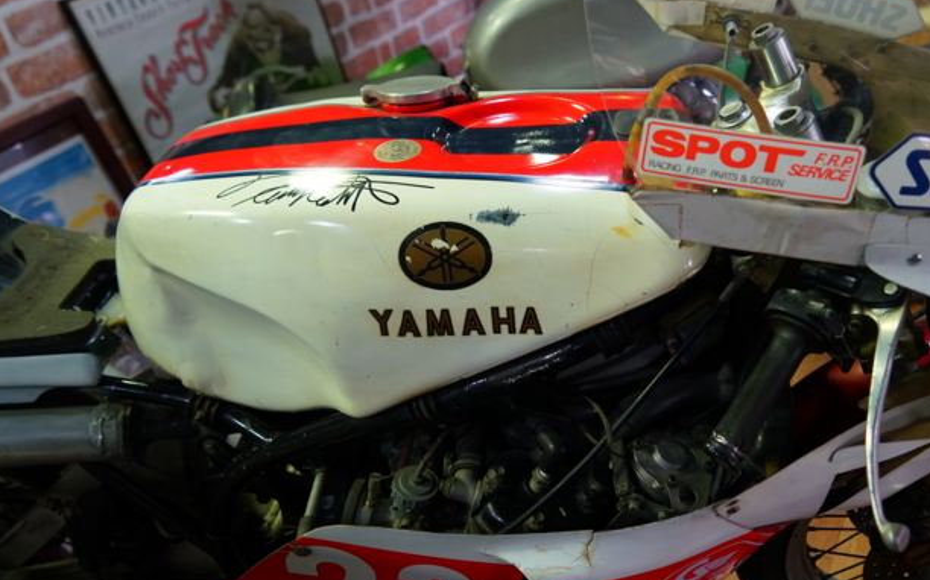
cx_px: 571
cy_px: 340
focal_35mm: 32
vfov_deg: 39.3
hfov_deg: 59.0
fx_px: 811
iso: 2000
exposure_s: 1/60
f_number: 4
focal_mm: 24
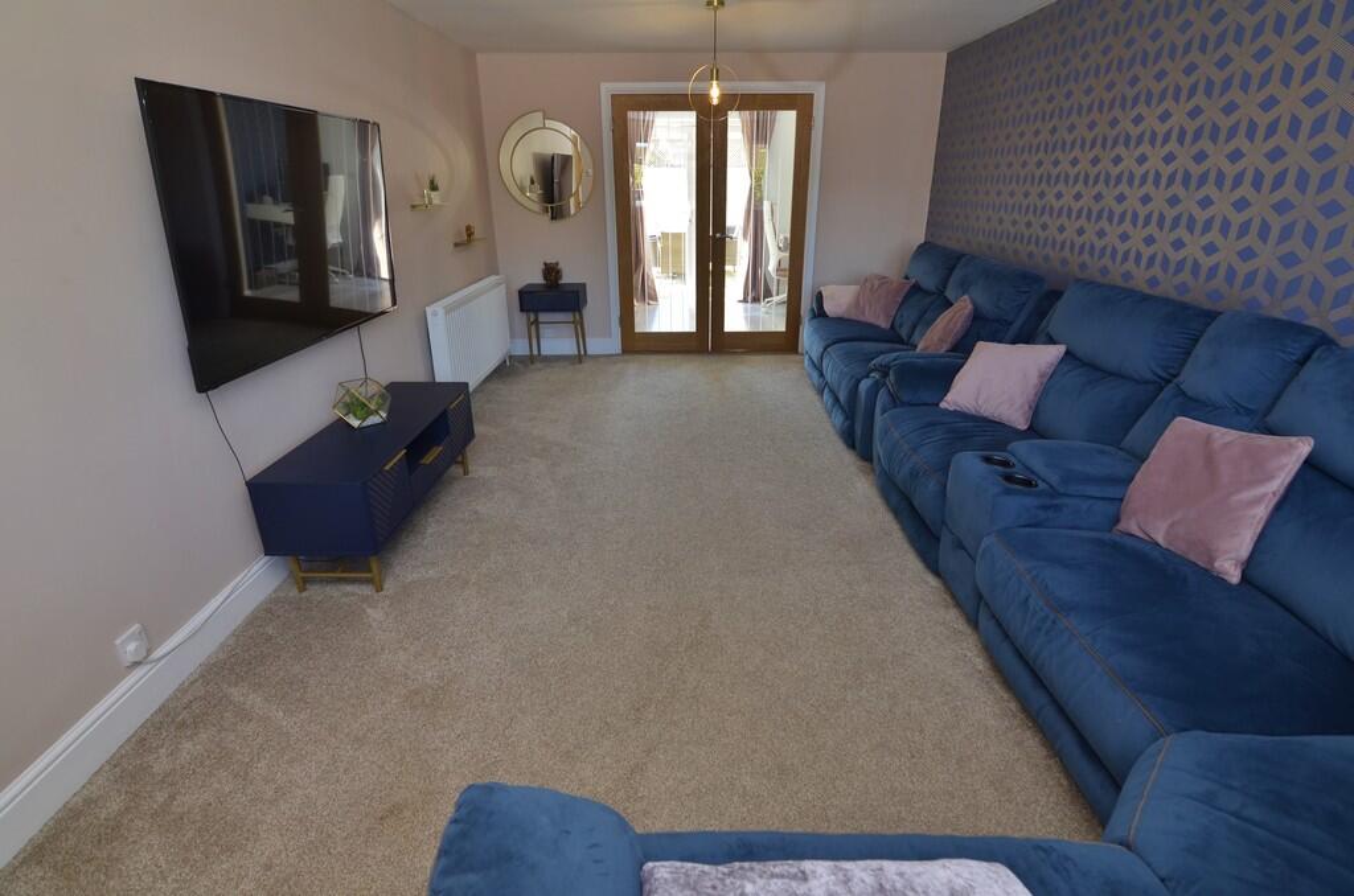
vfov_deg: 69.4
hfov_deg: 92.6
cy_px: 448
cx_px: 677
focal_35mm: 17
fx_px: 647
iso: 400
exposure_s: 1/60
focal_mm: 11.5
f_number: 5
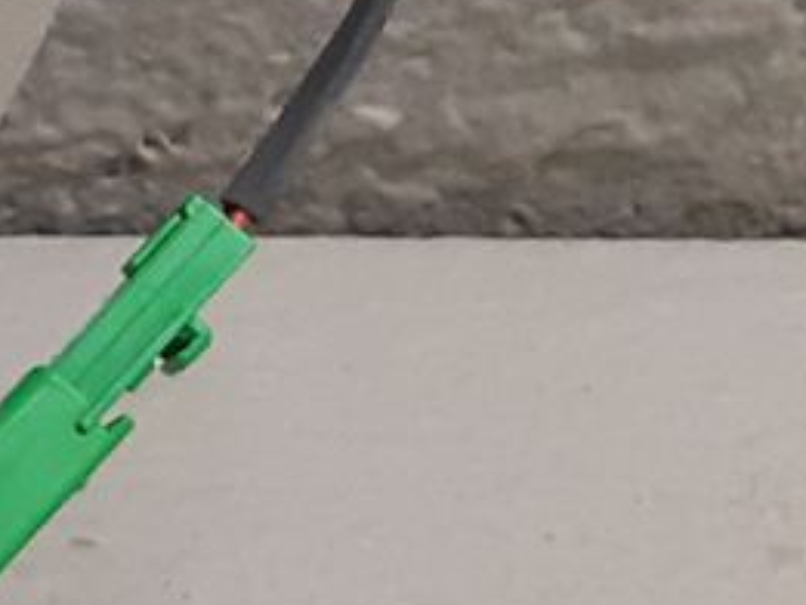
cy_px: -537
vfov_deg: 7.1
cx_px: -2285
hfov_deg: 7.4
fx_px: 4752
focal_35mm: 204
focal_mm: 3.93
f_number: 1.7
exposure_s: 1/50
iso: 125
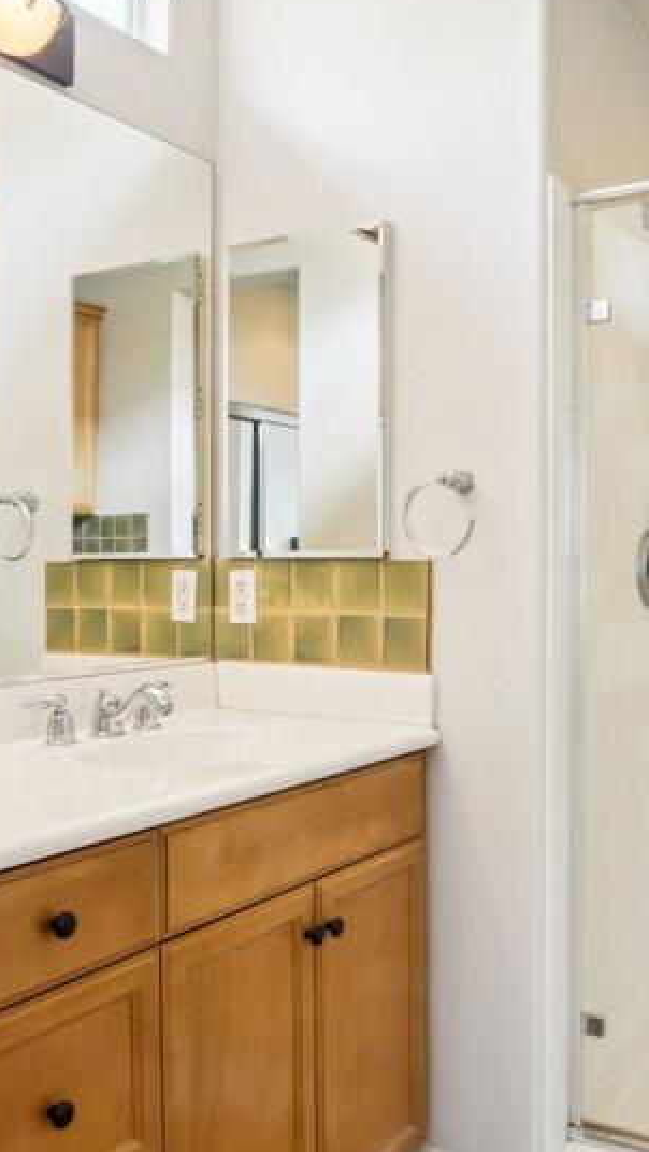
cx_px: 494
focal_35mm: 32
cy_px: 565
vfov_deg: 61.0
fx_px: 978
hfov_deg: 35.8
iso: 400
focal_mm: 16
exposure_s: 1/20
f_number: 8
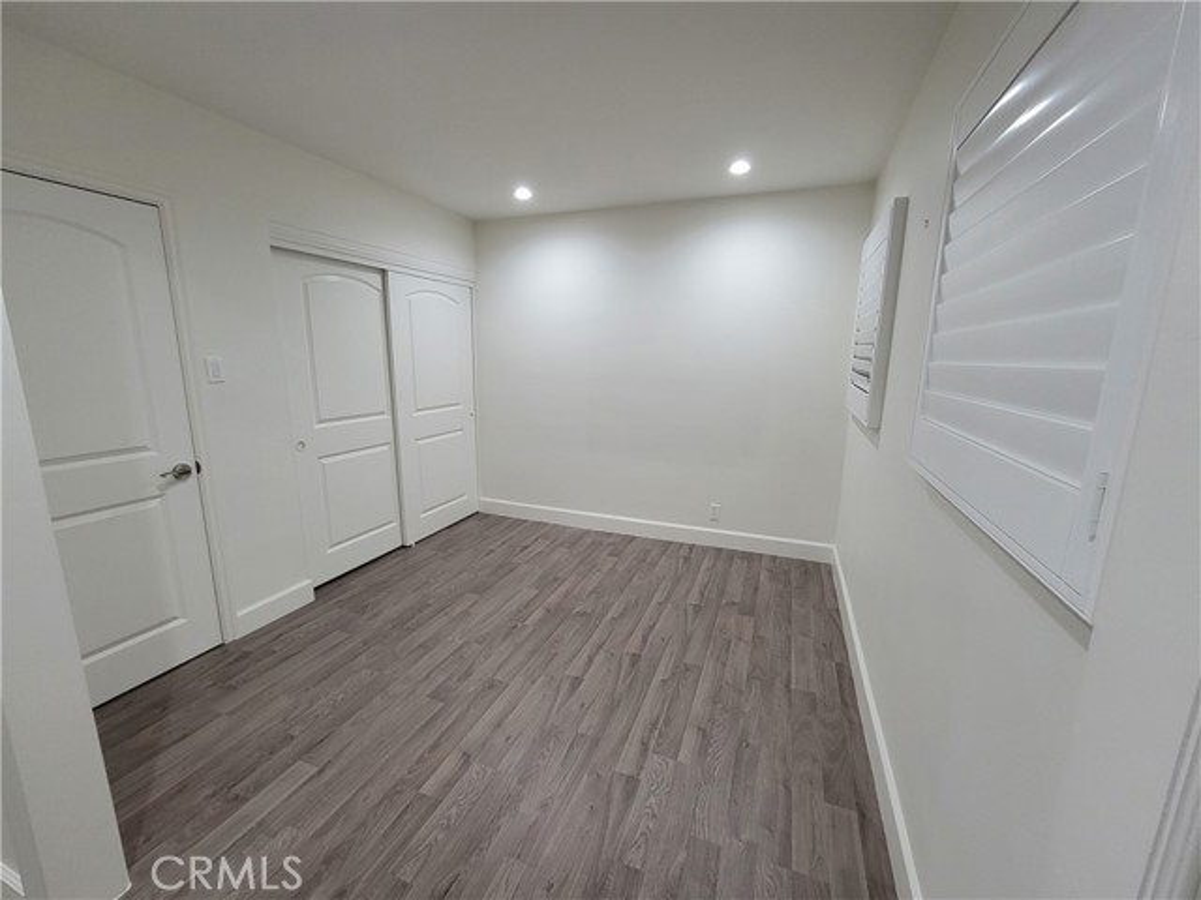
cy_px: 450
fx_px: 451
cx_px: 600
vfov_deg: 89.9
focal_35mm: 13
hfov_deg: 106.2
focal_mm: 2.2
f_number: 2.2
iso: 320
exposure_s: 1/60
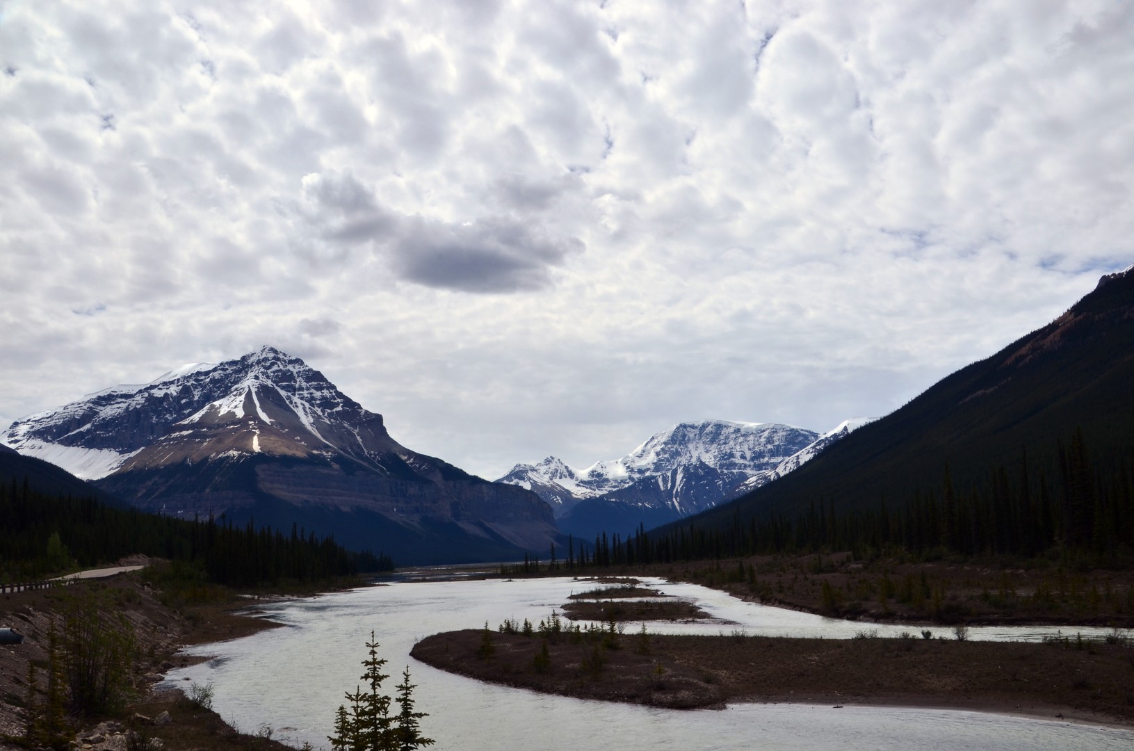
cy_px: 376
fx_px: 1084
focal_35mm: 34
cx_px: 567
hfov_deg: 55.2
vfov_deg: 38.2
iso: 100
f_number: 22
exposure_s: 1/40
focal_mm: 23
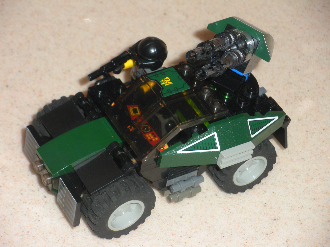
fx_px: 1154
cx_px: 165
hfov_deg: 16.3
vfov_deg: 12.2
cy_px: 124
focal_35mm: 121
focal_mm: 21.2
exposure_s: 1/125
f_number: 5.3
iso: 64
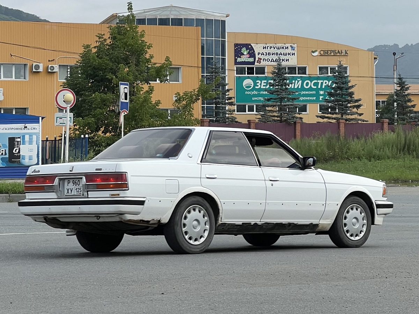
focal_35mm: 77
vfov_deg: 19.1
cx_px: 210
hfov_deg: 25.3
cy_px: 157
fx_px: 932
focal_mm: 9
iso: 32
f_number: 2.8
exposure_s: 1/398
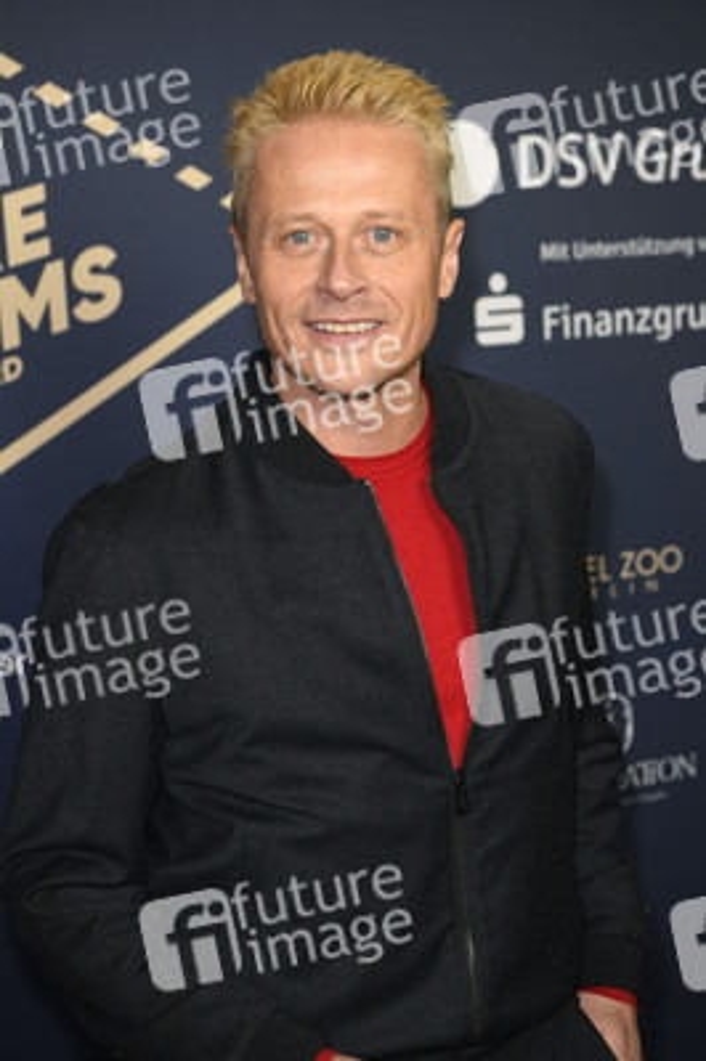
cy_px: 530
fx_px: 2063
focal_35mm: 70
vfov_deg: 28.9
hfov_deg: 19.4
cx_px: 353
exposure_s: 1/320
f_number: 5
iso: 640
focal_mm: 70
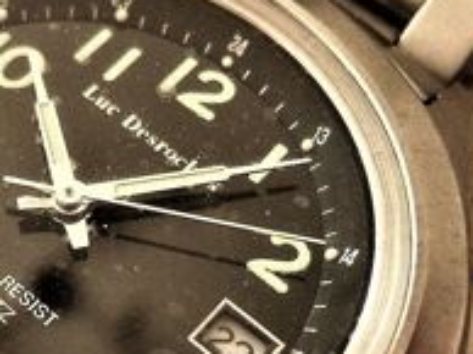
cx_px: 78
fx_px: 846
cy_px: 234
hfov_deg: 30.3
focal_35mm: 62
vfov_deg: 23.5
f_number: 3.3
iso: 400
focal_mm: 4.5
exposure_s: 1/125
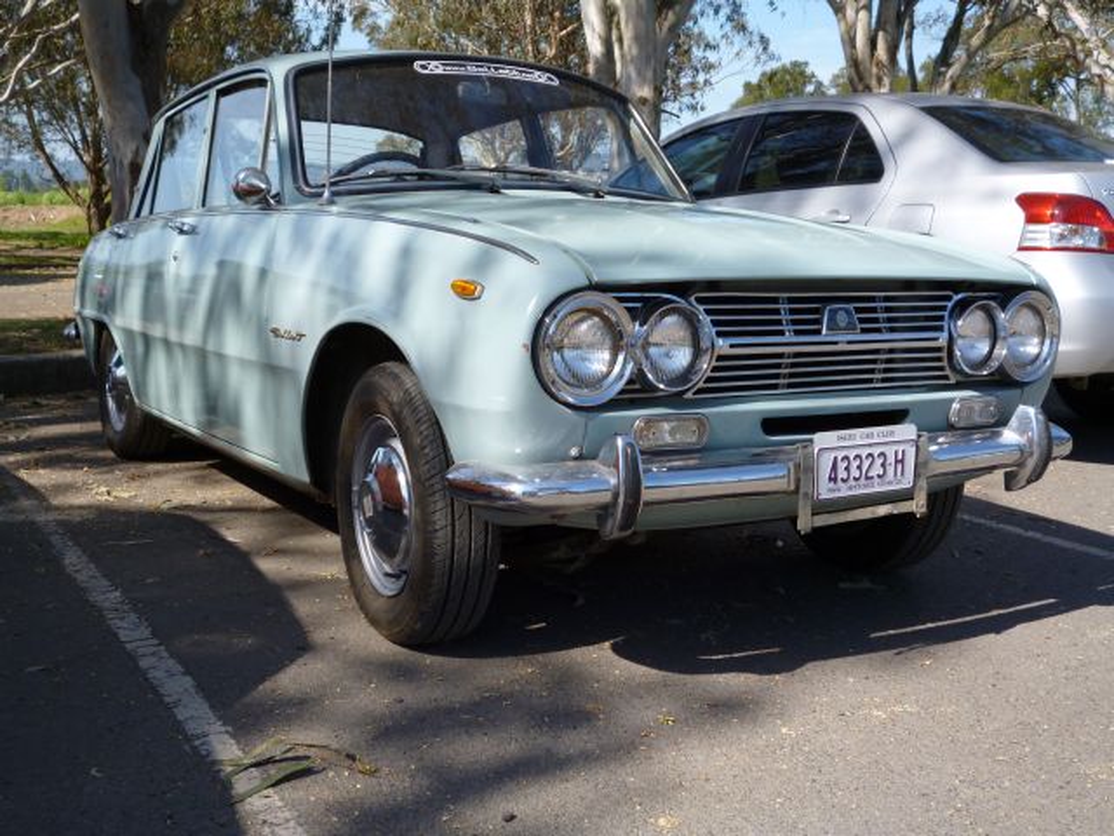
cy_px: 418
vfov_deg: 35.1
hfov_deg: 45.8
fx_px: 1319
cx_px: 557
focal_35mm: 41
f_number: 3.7
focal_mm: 7.3
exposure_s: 1/500
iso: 100
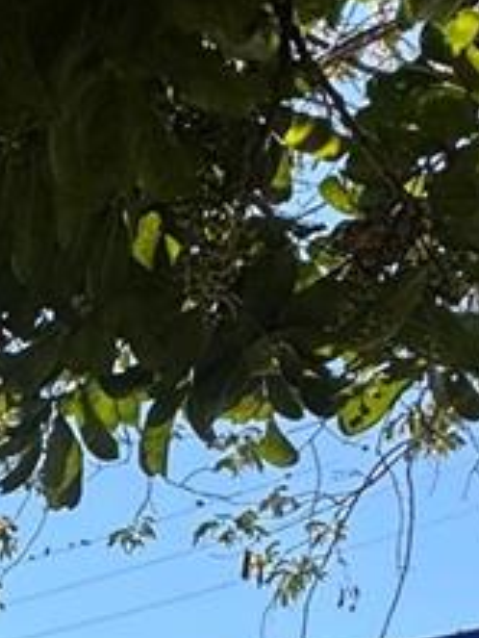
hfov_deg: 17.1
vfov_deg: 21.7
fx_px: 1401
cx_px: -283
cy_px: 935
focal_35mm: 76
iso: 50
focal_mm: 2.22
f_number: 2.2
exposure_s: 1/2770
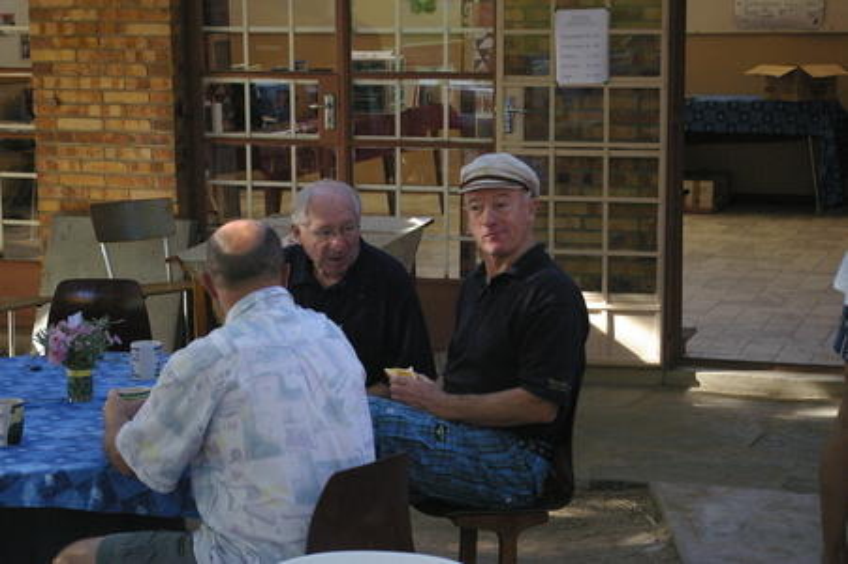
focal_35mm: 82
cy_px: 282
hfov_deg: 24.6
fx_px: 1942
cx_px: 424
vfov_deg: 16.5
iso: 1600
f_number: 5.6
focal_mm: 55
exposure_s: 1/90
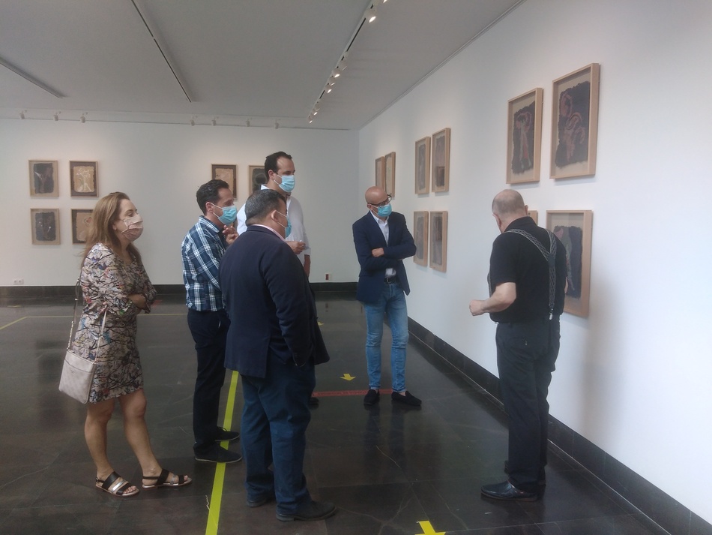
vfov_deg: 53.1
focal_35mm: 26
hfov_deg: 67.3
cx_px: 356
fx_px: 535
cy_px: 268
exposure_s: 1/60
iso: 102
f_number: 1.8
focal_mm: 3.6
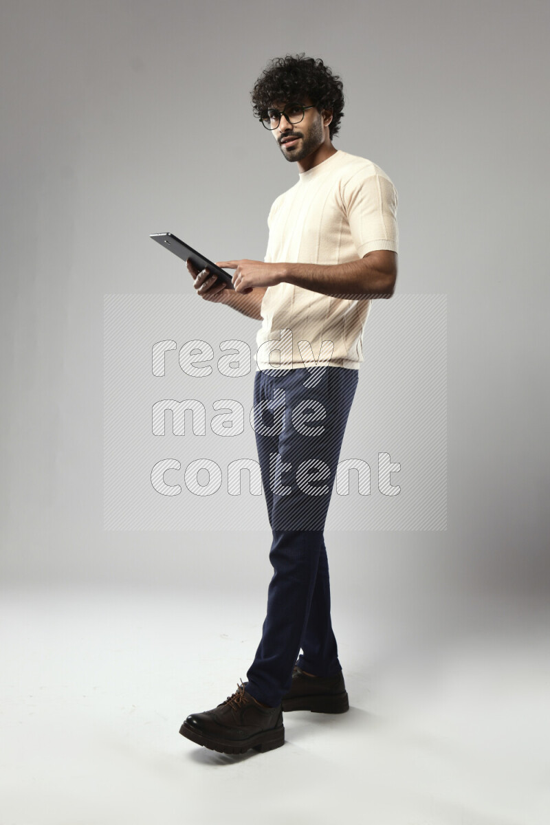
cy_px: 412
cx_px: 275
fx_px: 733
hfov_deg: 41.1
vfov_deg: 58.7
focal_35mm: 32
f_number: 5.6
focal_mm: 32
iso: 400
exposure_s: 1/125
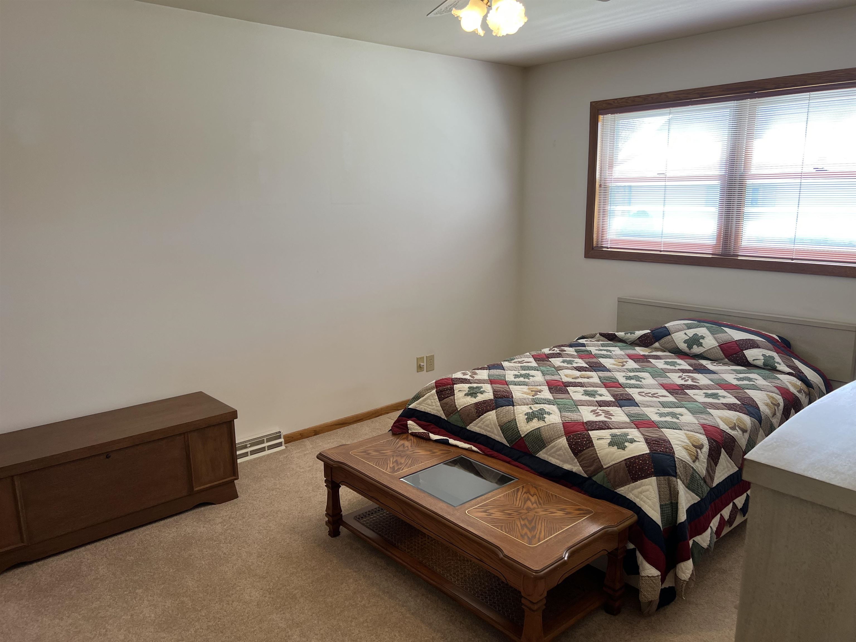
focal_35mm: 26
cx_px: 428
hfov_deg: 67.3
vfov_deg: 53.1
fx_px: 643
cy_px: 321
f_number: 1.5
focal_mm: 5.7
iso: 80
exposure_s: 1/120
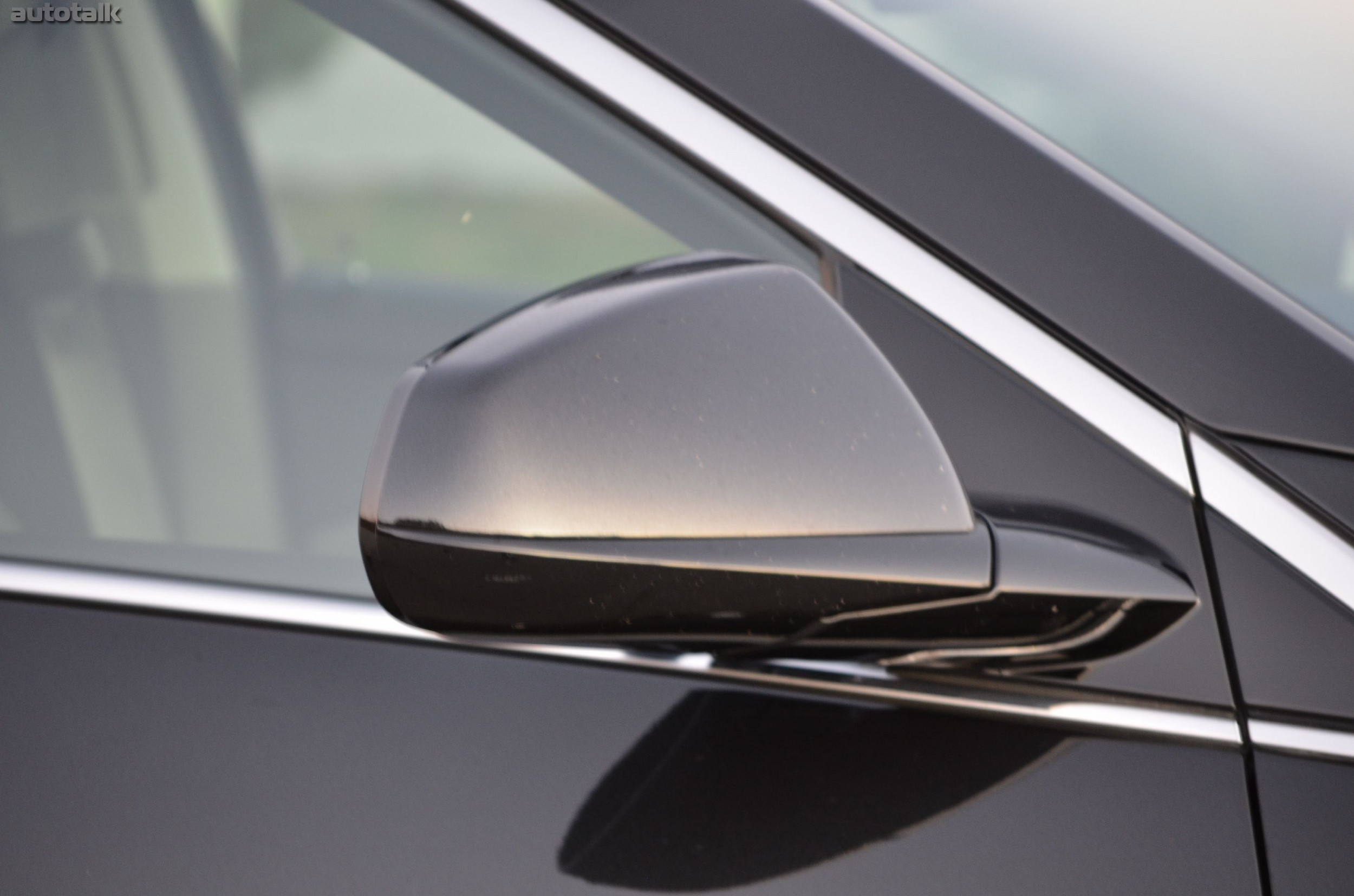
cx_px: 677
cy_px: 448
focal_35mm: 180
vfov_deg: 7.6
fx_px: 6756
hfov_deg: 11.4
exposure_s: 1/10
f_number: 5.6
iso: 800
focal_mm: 120
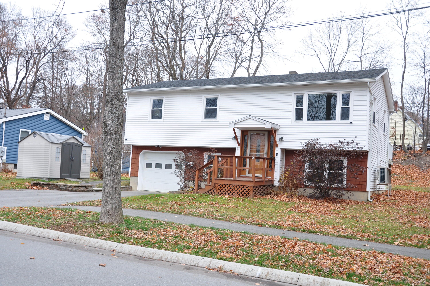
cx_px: 215
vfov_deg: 36.8
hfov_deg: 53.2
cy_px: 143
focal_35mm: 36
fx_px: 429
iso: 200
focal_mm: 24
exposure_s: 1/100
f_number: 8
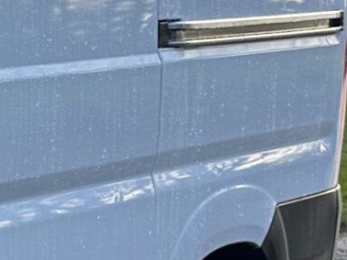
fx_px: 1623
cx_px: -610
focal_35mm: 162
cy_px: 185
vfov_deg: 9.1
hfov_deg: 9.9
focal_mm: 6.86
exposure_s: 1/604
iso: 80
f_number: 1.78
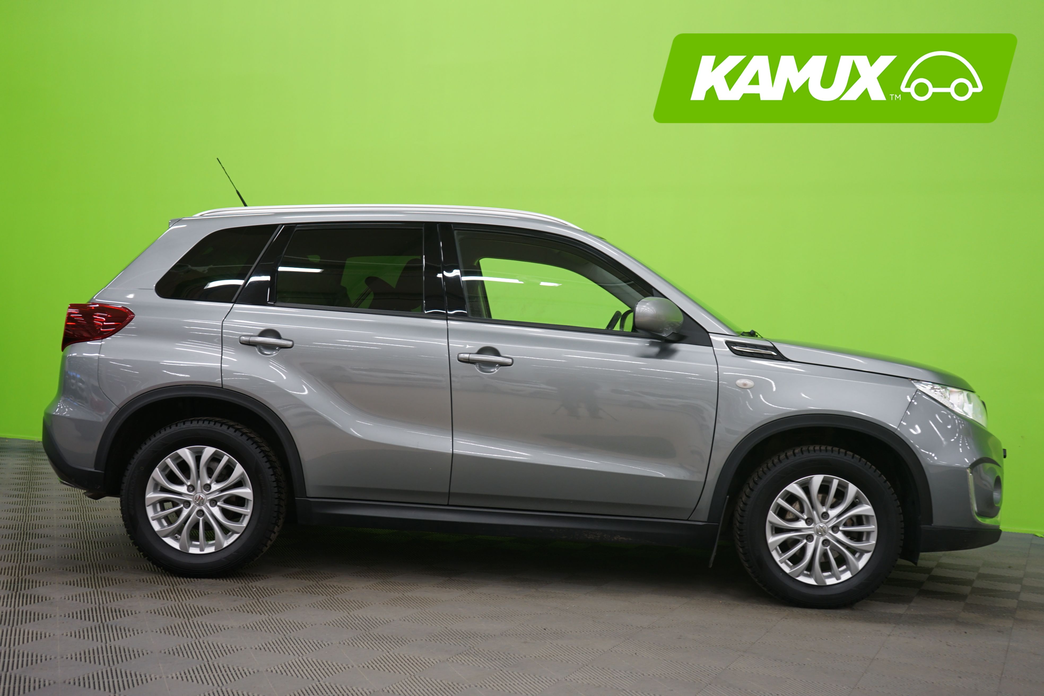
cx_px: 522
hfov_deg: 47.4
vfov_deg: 32.6
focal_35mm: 41
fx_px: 1189
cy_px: 348
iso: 400
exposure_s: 1/10
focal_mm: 41
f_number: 4.5
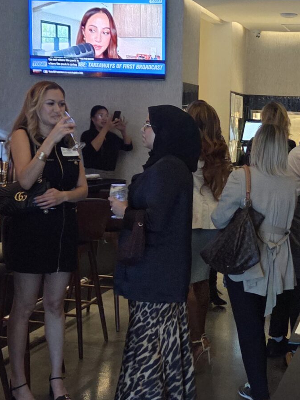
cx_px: 264
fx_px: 763
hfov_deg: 21.8
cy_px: 193
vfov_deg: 29.4
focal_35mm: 66
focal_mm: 5.4
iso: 1250
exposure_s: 1/100
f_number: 1.8
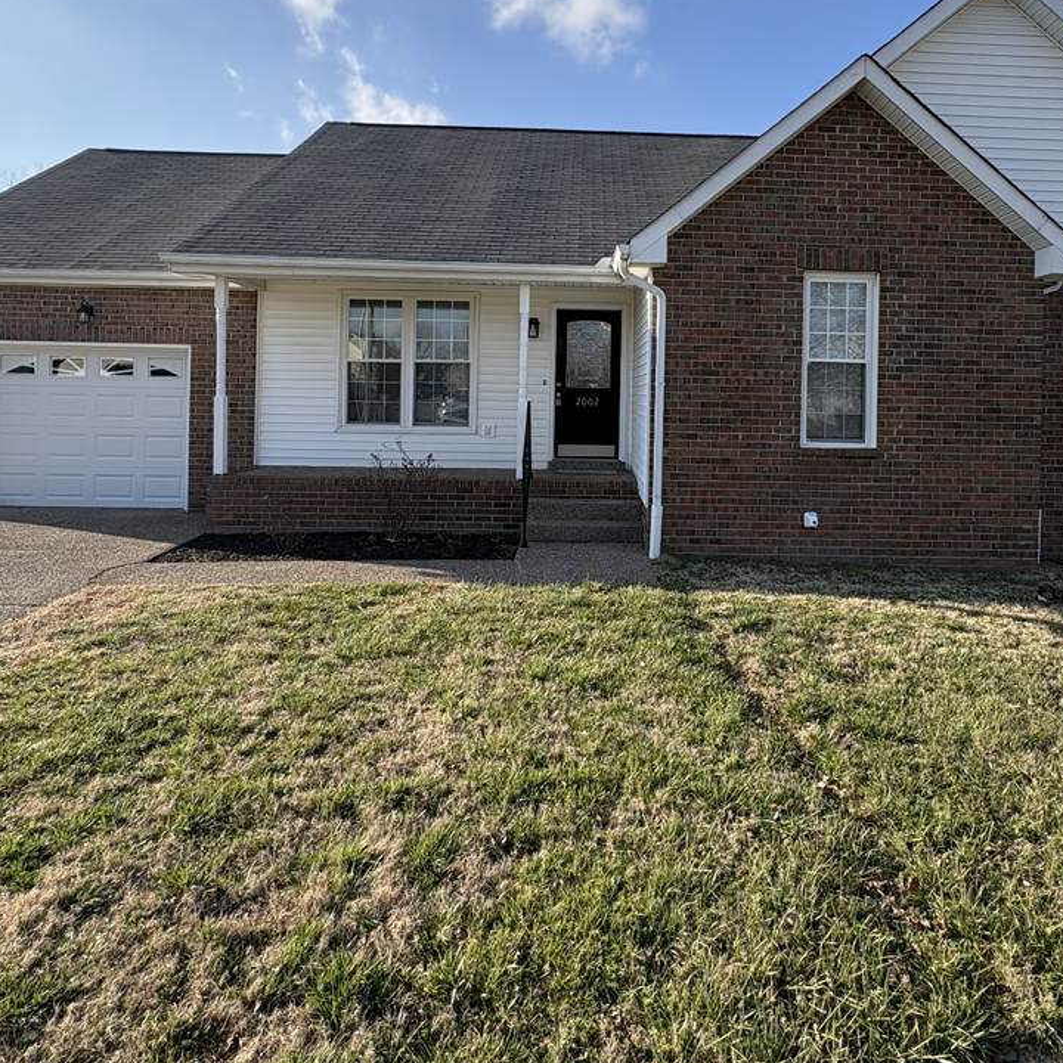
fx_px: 764
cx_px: 611
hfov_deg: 69.2
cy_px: 393
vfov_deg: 68.4
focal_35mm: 22
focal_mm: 2.22
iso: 64
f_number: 2.2
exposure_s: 1/921
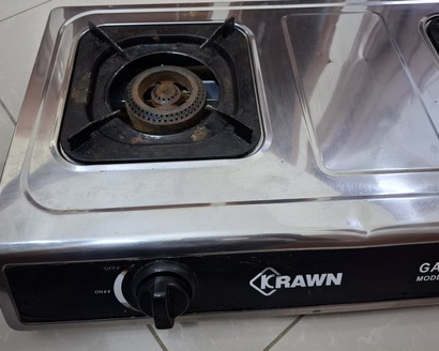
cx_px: 217
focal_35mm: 25
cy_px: 173
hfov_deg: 68.1
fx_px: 325
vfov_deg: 56.8
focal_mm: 5.54
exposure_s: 1/40
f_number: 1.8
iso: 320
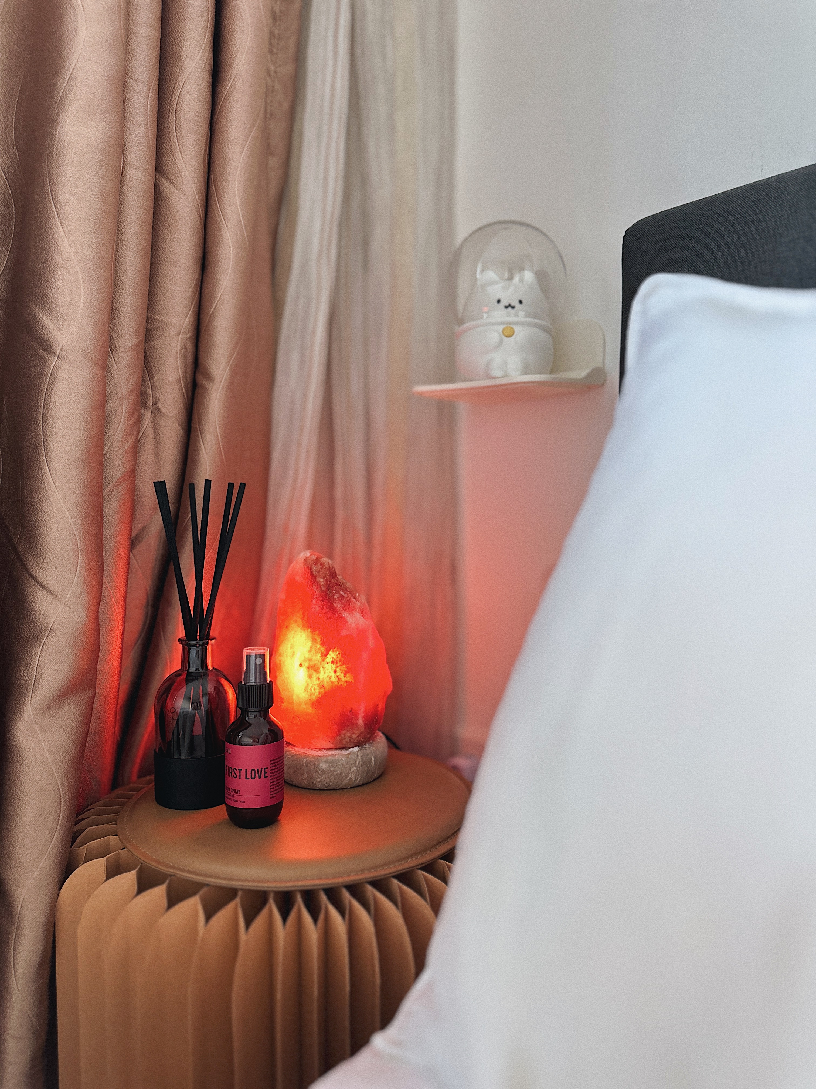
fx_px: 754
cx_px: 408
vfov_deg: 71.6
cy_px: 544
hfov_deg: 56.8
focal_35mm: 24
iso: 400
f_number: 1.78
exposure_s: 1/50
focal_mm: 6.86
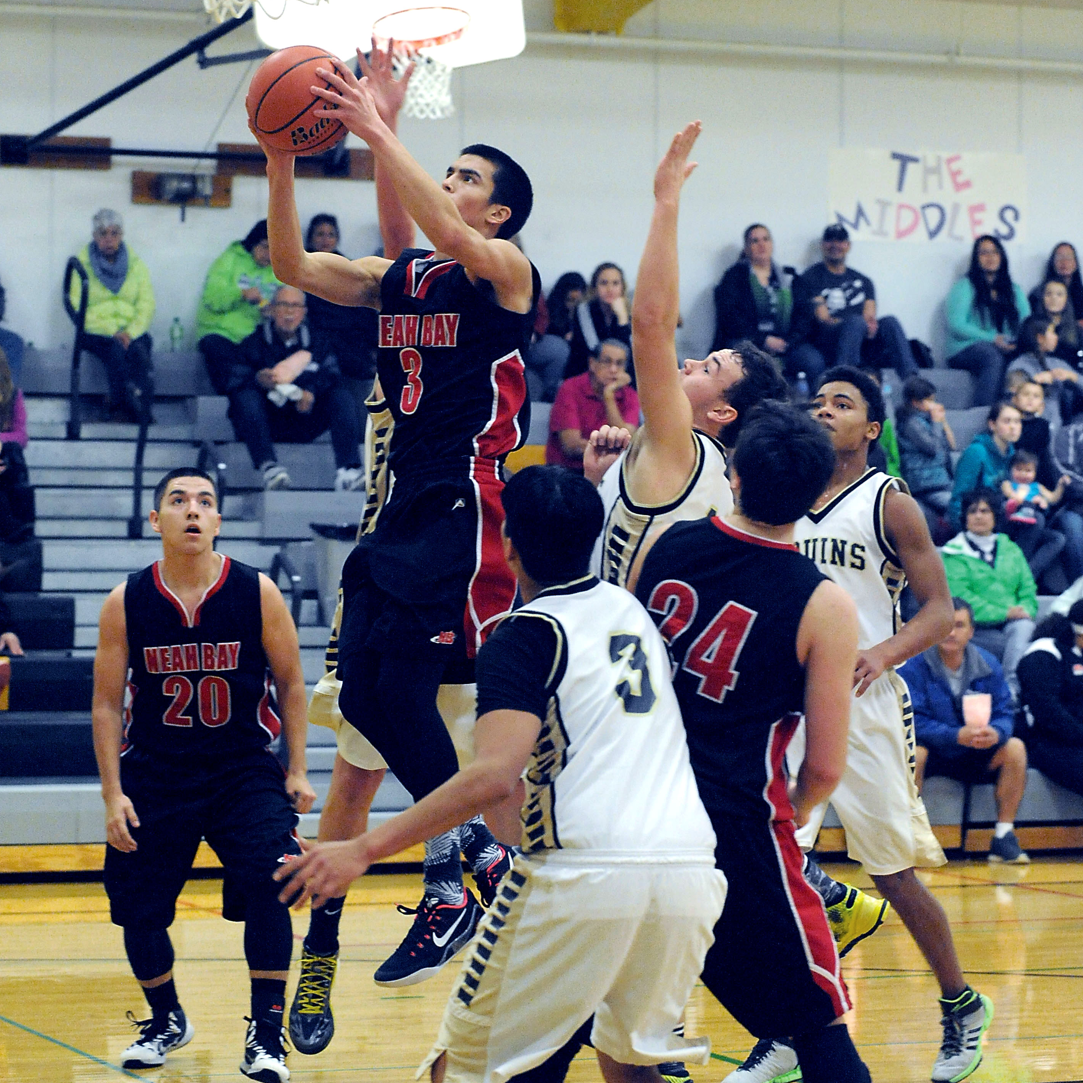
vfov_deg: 15.1
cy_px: 466
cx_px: 541
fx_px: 4071
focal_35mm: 115
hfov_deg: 15.2
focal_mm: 90
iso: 6400
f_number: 4.5
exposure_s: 1/640
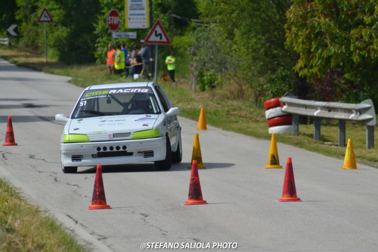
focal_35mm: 450
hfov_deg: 4.6
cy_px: 126
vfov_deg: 3.1
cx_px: 189
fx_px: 4725
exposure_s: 1/2000
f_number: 7.1
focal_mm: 300
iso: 400
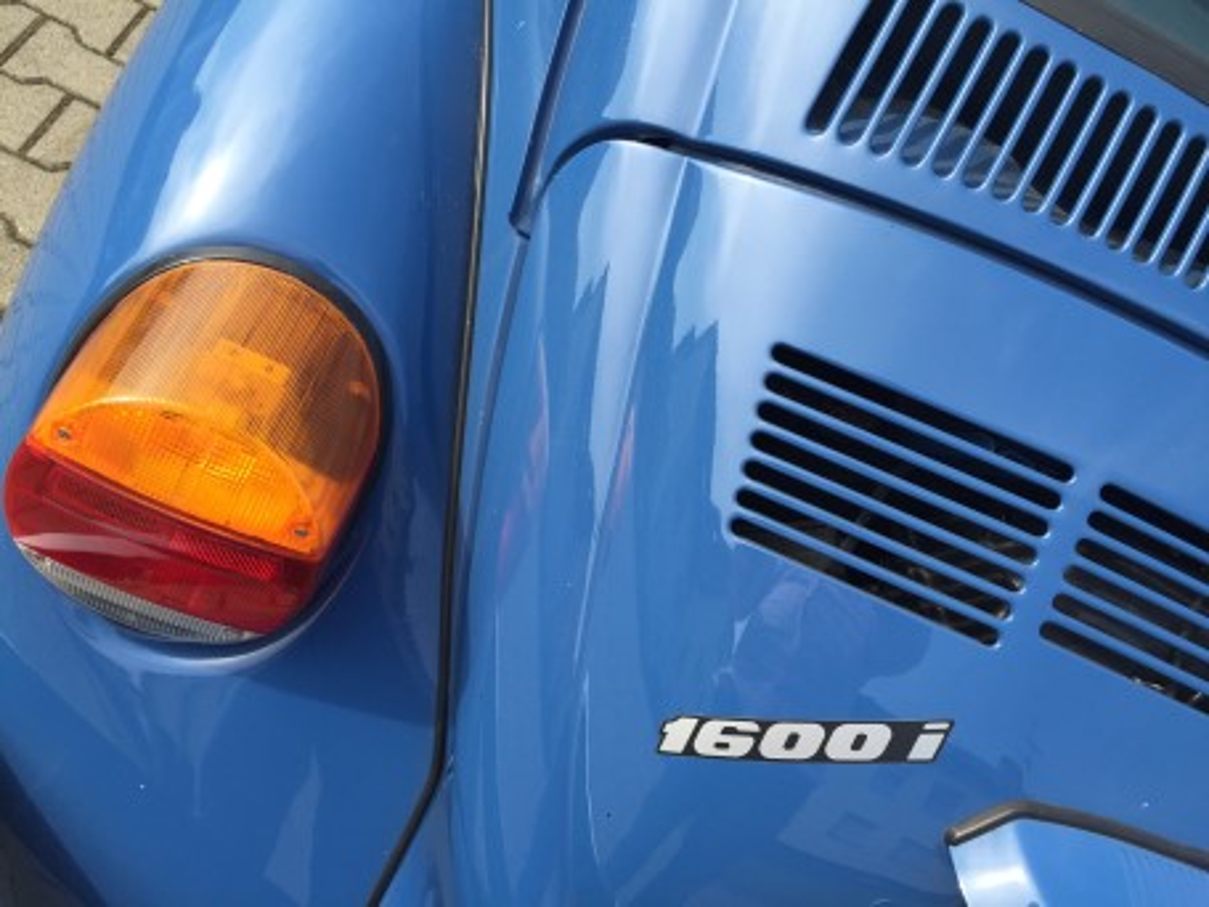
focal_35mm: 29
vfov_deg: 48.2
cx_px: 604
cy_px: 454
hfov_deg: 61.7
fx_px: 1013
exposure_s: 1/590
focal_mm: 4.15
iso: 32
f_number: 2.2
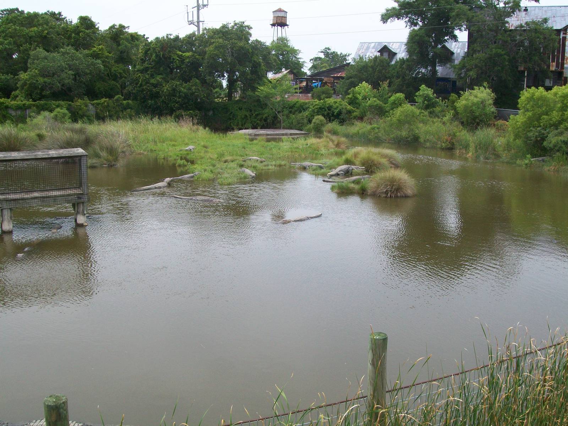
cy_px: 213
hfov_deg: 51.4
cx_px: 284
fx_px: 591
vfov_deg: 39.7
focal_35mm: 36
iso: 64
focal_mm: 6
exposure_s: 1/320
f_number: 4.8
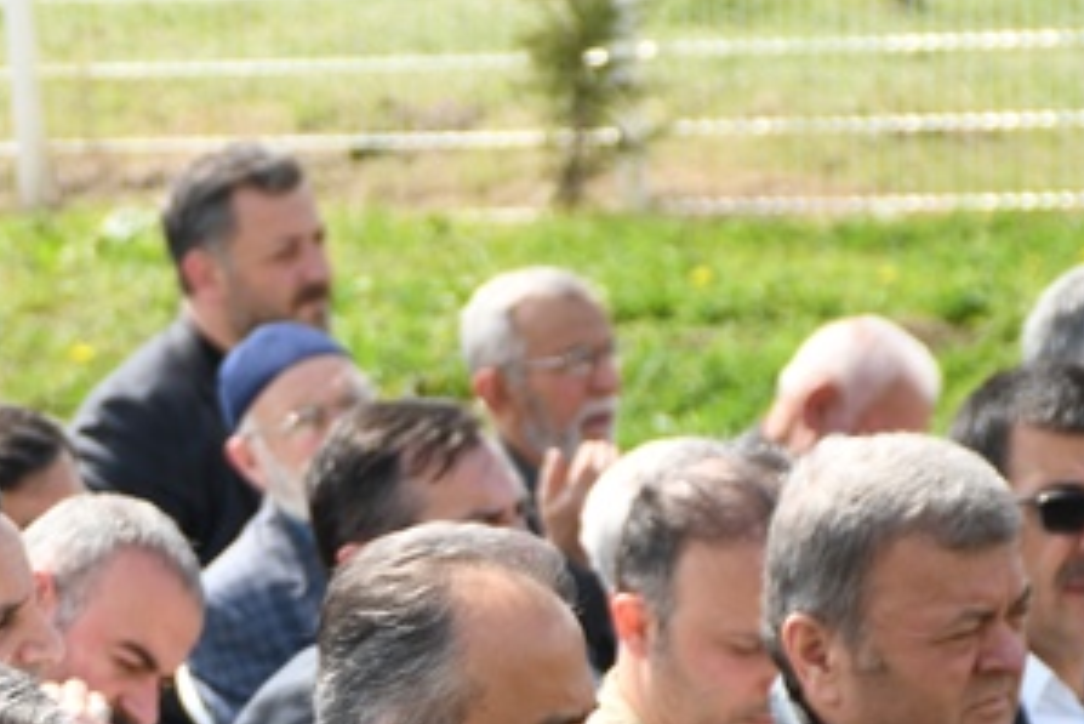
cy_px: 1173
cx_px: -55
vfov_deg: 3.3
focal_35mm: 412
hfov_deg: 5.0
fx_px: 12411
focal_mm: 80
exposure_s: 1/250
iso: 100
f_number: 5.3
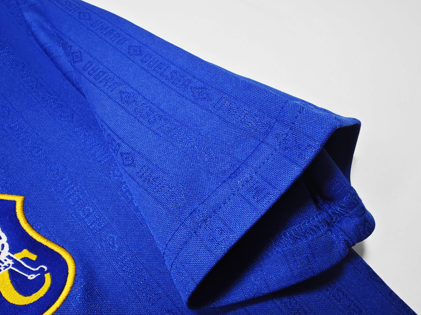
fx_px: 280
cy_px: 158
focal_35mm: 23
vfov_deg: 58.9
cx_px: 210
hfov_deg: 73.9
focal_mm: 2.59
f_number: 2.2
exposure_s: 1/60
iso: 124
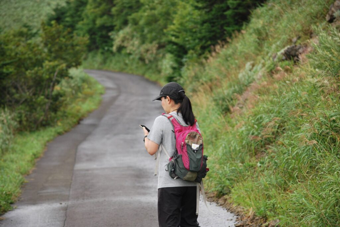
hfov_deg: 11.4
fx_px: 1702
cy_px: 114
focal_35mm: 180
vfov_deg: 7.6
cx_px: 170
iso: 200
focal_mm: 120
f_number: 4.8
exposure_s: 1/250
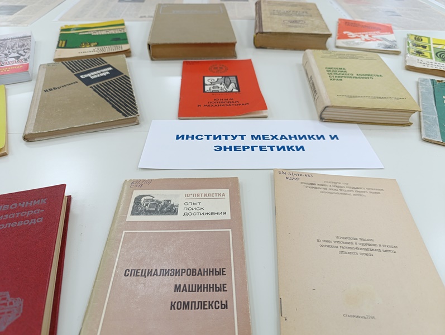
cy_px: 168
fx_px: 296
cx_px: 222
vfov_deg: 59.0
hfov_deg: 73.8
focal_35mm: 23
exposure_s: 1/100
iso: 320
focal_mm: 6.14
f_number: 1.6
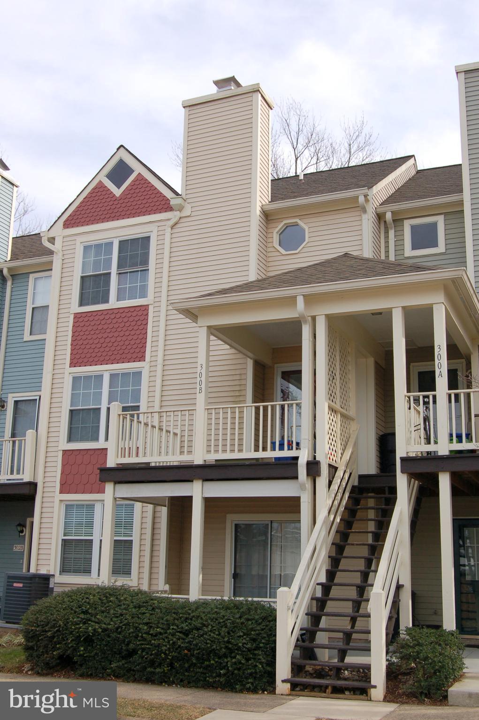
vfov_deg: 49.6
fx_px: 780
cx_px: 240
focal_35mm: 39
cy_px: 360
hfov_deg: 34.2
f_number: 9
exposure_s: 1/320
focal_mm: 26
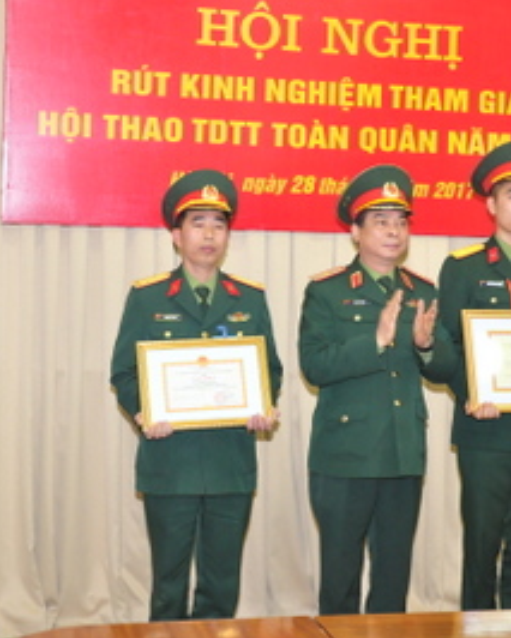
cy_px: 245
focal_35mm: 74
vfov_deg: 25.6
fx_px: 1398
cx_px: 314
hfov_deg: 20.7
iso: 1600
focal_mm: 28
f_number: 5.6
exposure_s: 1/60
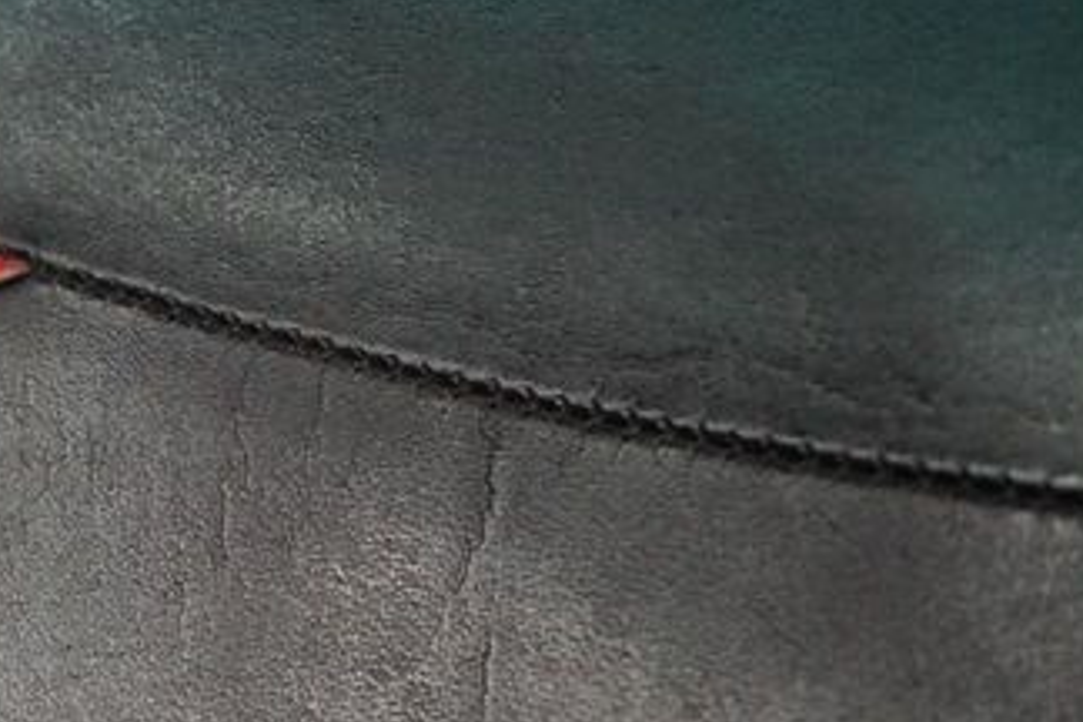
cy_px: 373
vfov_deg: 11.7
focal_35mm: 117
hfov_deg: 16.4
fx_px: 3519
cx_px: -371
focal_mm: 37
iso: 10000
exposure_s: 1/80
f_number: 4
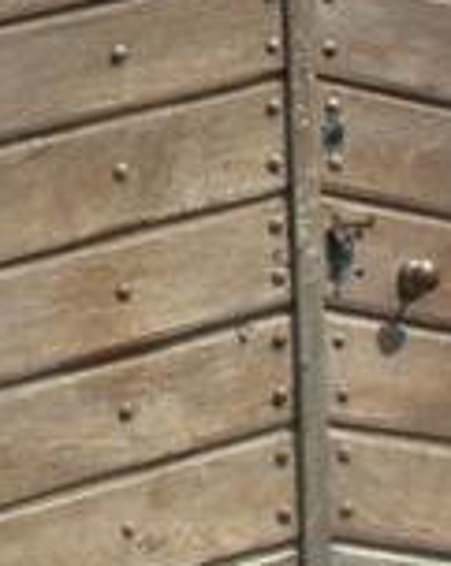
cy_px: 104
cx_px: 231
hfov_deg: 10.7
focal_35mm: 144
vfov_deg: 13.3
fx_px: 2410
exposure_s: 1/100
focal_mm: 5.86
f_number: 8
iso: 50
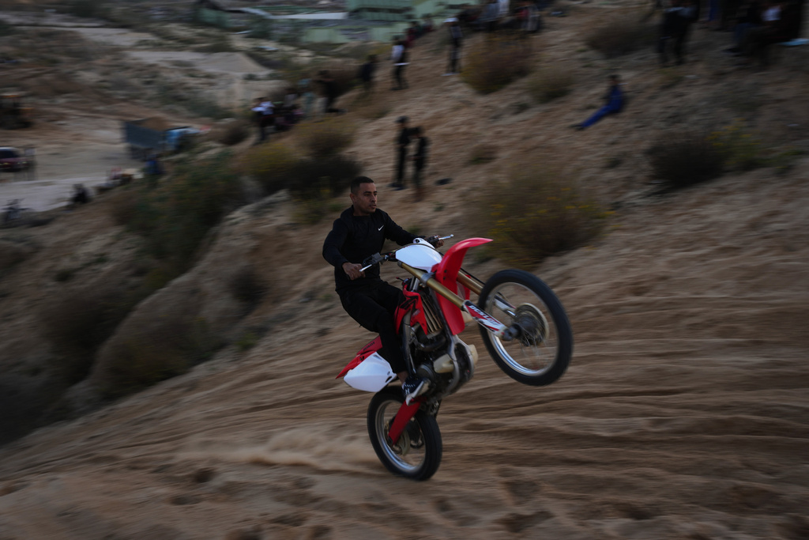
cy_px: 270
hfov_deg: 44.9
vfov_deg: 30.8
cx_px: 404
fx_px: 980
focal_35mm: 44
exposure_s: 1/125
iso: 100
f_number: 8
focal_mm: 43.6
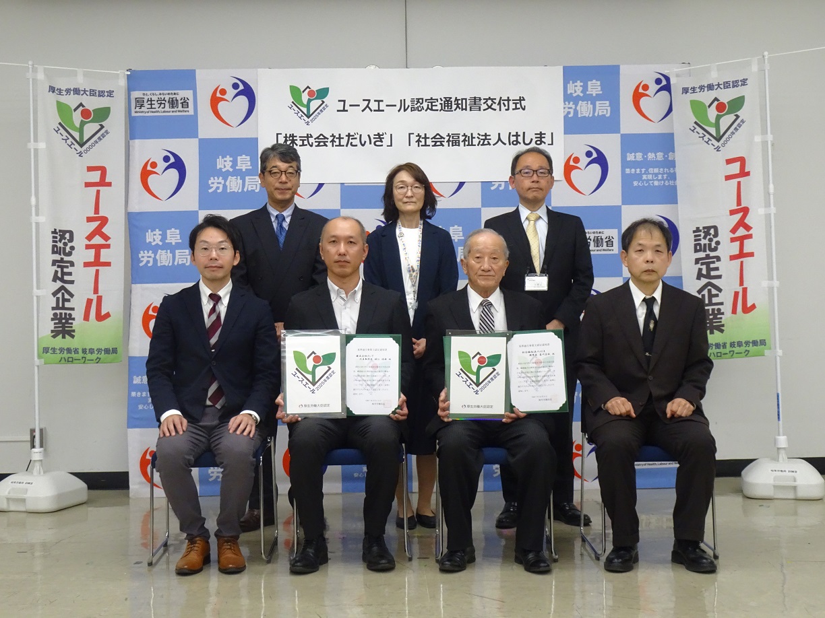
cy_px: 309
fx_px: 1192
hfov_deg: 38.2
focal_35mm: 50
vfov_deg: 29.1
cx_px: 412
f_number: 4.5
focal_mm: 8.51
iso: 800
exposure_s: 1/80
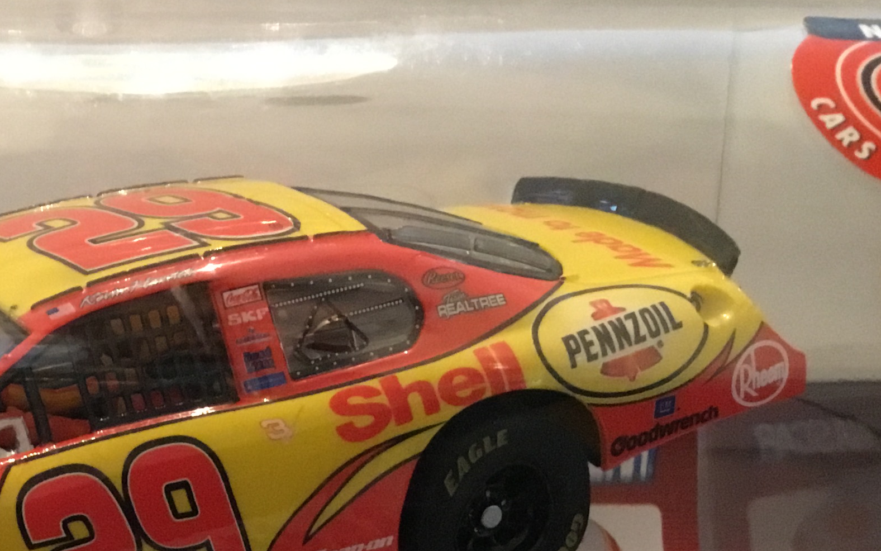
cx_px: 104
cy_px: 596
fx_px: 1633
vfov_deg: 18.5
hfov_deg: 29.1
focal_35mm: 68
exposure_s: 1/15
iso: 320
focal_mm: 3.3
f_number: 2.4
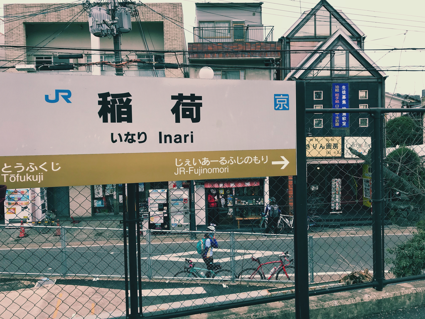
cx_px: 212
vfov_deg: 49.7
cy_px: 160
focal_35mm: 28
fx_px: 344
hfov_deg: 63.4
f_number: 1.8
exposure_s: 1/295
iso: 20
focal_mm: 3.99
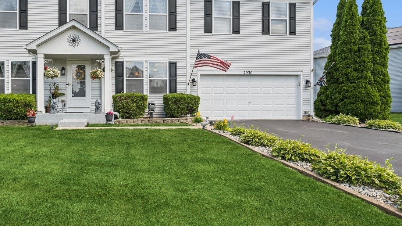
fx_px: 245
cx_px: 125
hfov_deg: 75.5
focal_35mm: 23
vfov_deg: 49.5
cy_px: 122
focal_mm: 15
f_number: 8
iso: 200
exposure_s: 1/250
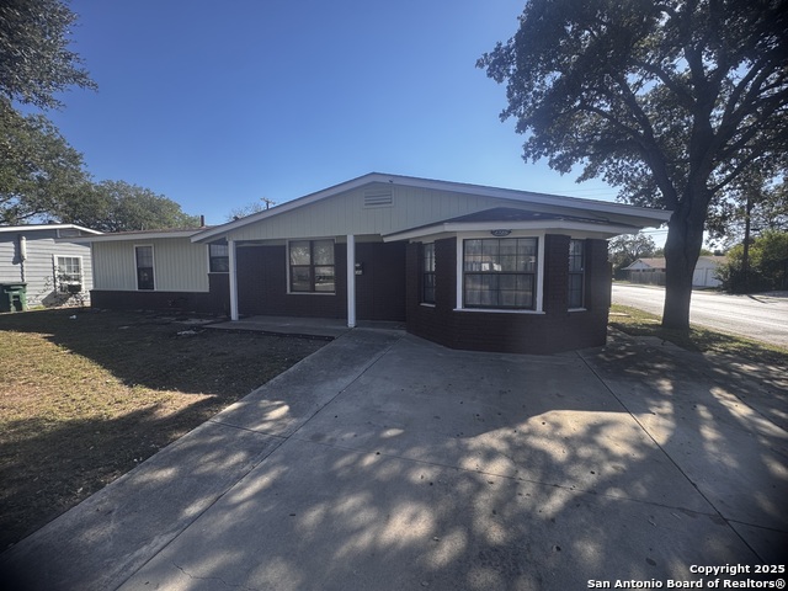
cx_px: 394
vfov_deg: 85.7
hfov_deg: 102.1
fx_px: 319
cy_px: 296
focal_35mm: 14
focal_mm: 2.22
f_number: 2.2
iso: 40
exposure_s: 1/438
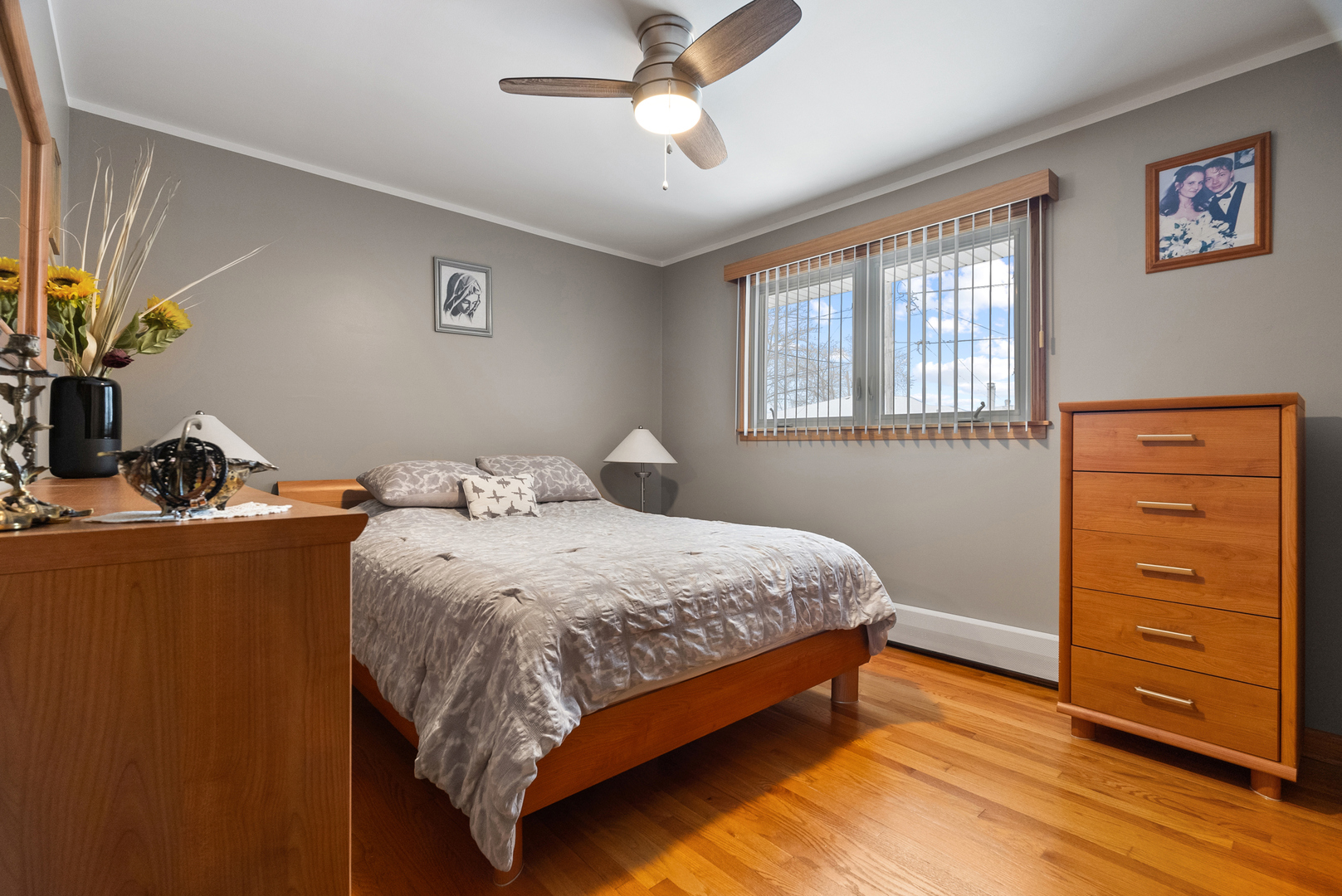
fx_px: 597
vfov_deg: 73.8
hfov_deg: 96.7
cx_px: 671
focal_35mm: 16
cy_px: 448
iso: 640
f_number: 8
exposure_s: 1.6
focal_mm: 16
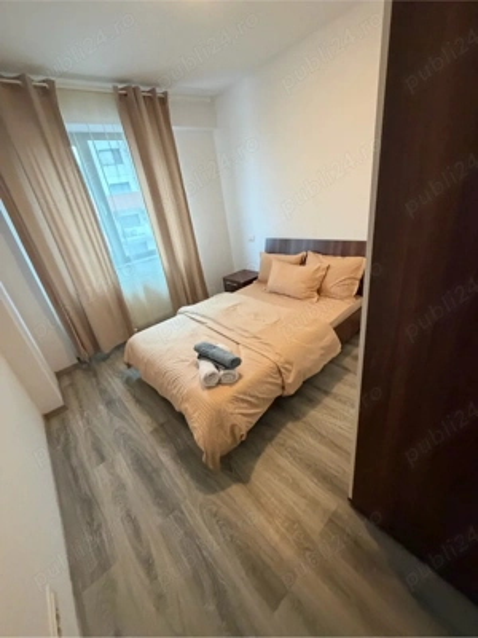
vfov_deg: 102.1
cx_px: 239
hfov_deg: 85.7
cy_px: 319
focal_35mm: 14
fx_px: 258
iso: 640
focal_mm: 2.22
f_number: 2.2
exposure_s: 1/50
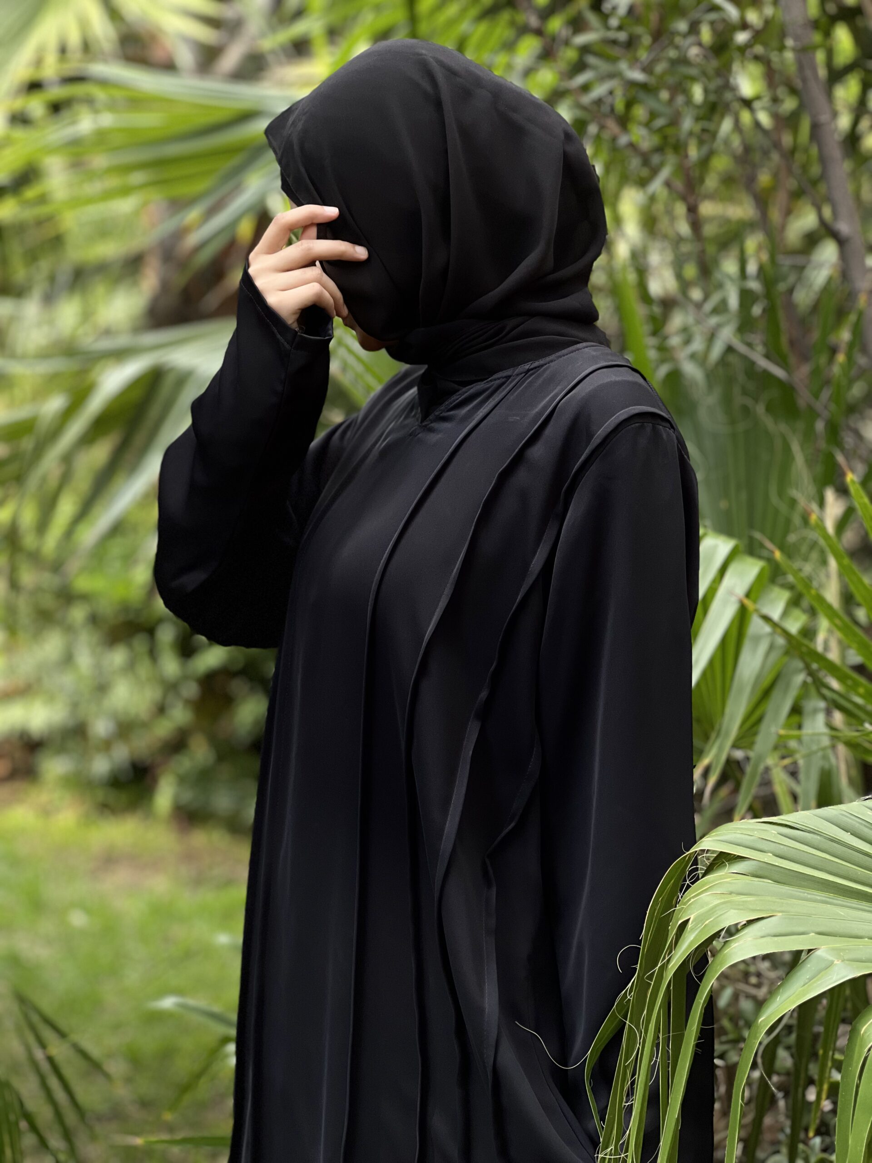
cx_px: 436
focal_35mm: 77
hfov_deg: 19.1
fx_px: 2586
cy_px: 582
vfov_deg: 25.3
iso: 125
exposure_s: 1/121
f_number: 2.8
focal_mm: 9
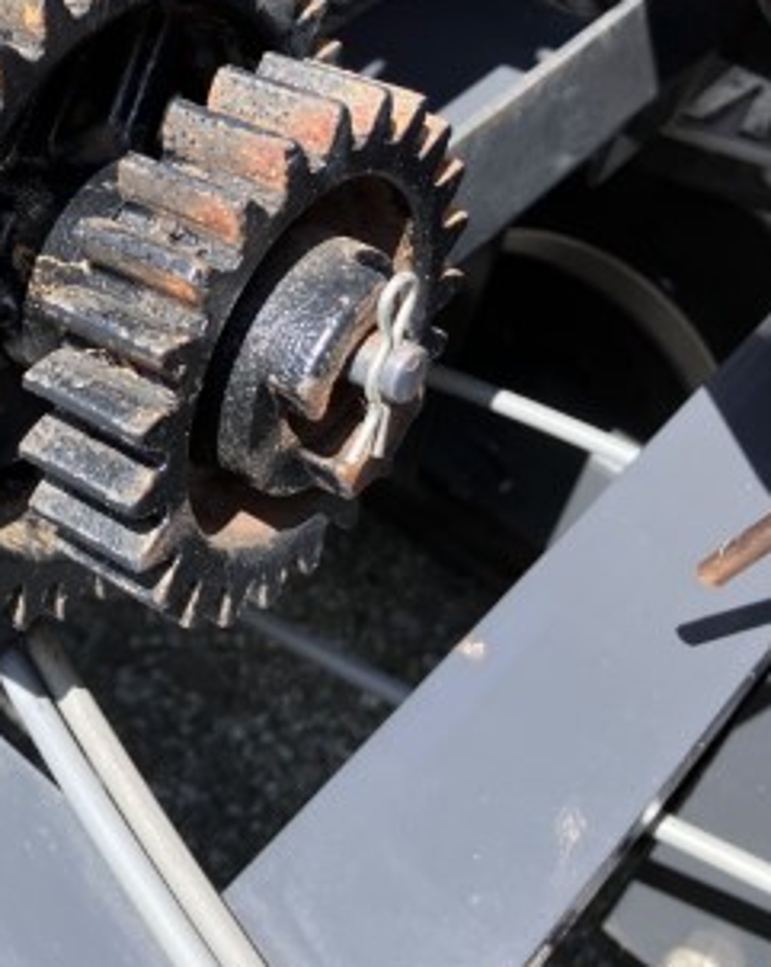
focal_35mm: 58
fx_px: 1657
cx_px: -90
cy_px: 243
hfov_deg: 24.4
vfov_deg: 31.9
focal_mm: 3.99
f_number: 1.8
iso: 32
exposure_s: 1/704
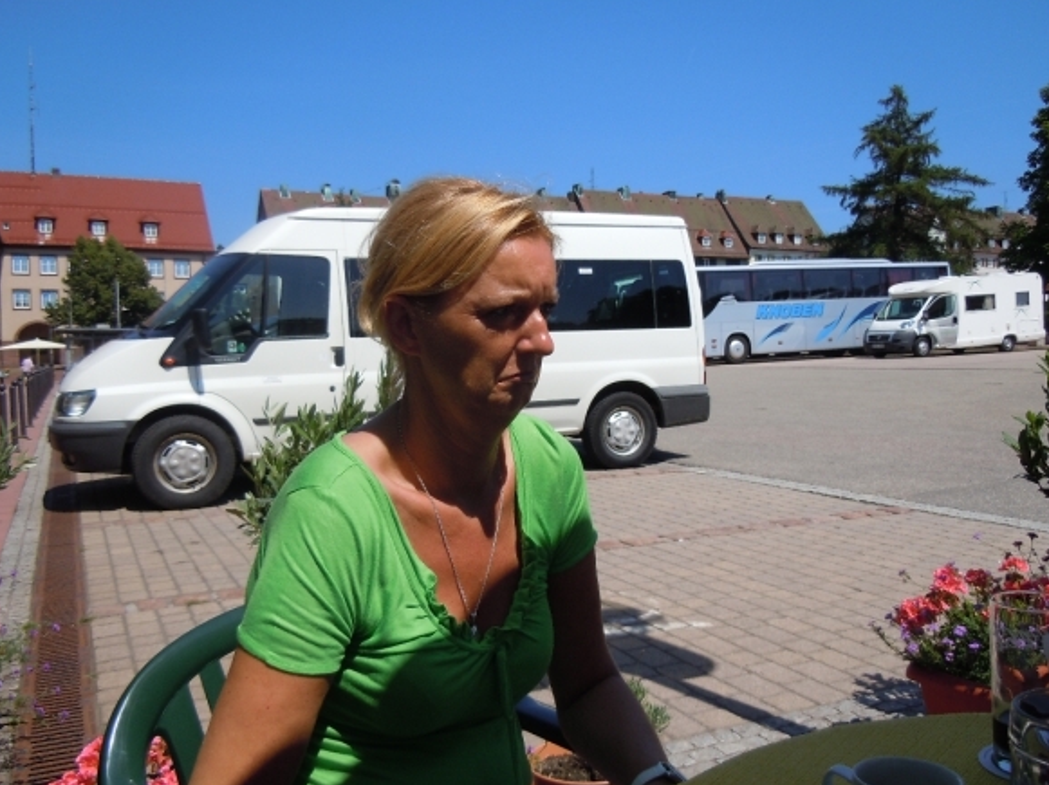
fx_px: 939
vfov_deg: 45.4
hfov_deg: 58.4
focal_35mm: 31
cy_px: 401
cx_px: 515
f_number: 7
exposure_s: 1/320
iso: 100
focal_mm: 5.4
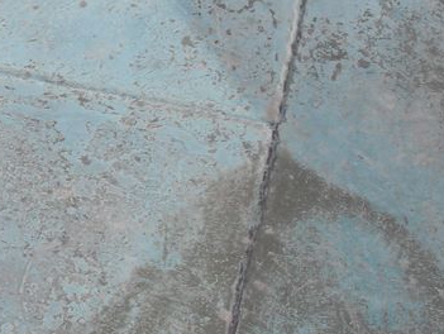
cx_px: -37
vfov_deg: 14.4
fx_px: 1310
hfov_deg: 18.6
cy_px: 19
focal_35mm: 102
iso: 80
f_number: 7
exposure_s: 1/250
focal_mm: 6.3
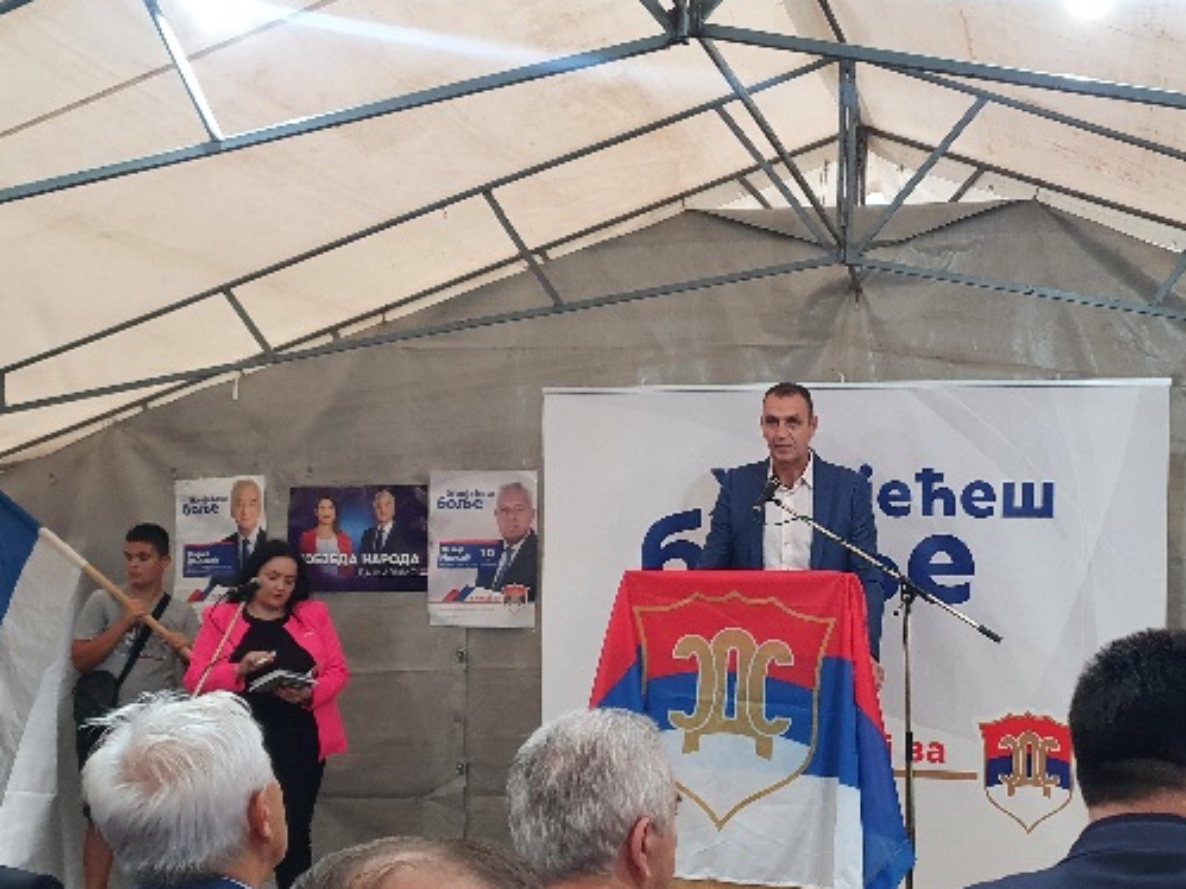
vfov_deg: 34.2
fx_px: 1439
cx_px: 834
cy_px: 544
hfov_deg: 43.8
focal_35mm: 42
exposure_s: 1/50
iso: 200
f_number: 1.5
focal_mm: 4.32
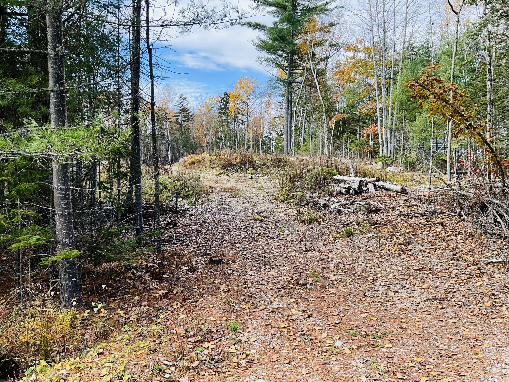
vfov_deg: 48.2
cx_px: 254
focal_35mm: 29
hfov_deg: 61.7
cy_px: 191
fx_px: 426
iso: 25
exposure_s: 1/353
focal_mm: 3
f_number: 1.8
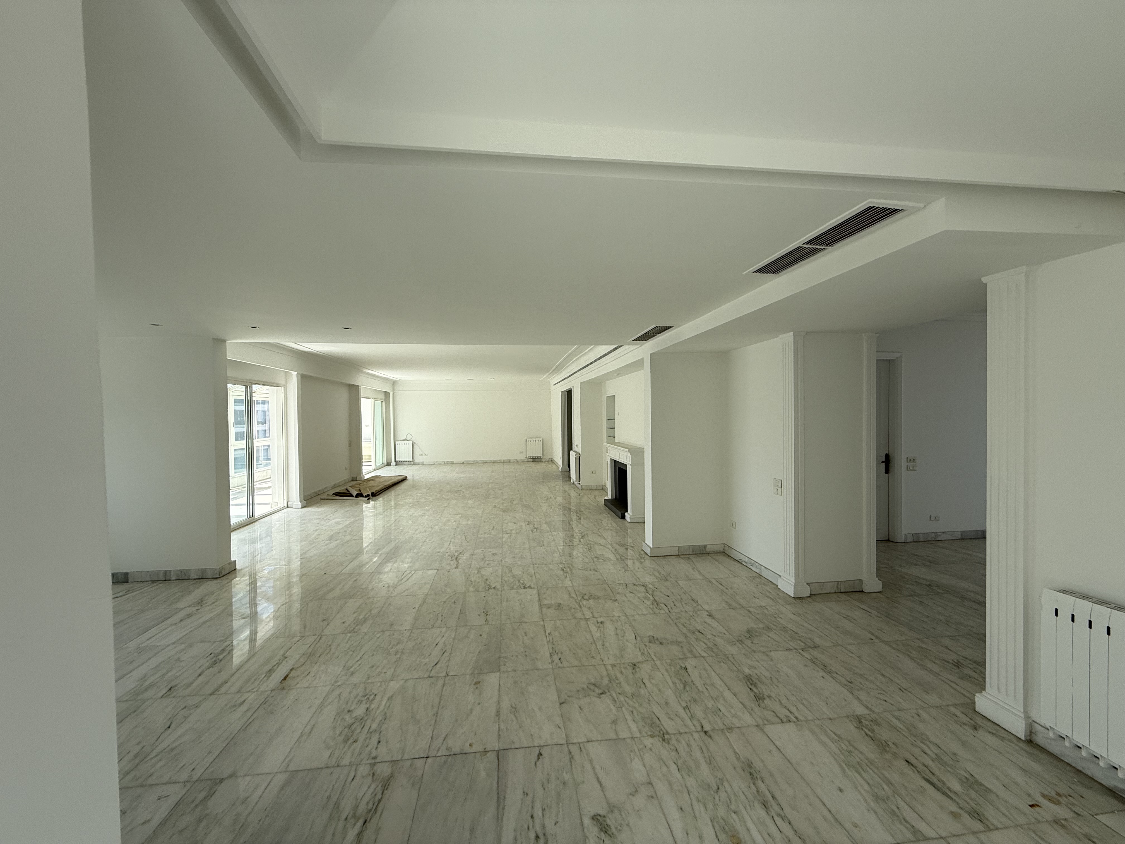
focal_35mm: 14
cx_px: 562
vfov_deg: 85.7
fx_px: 455
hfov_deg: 102.1
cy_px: 422
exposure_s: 1/405
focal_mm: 2.22
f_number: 2.2
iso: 50
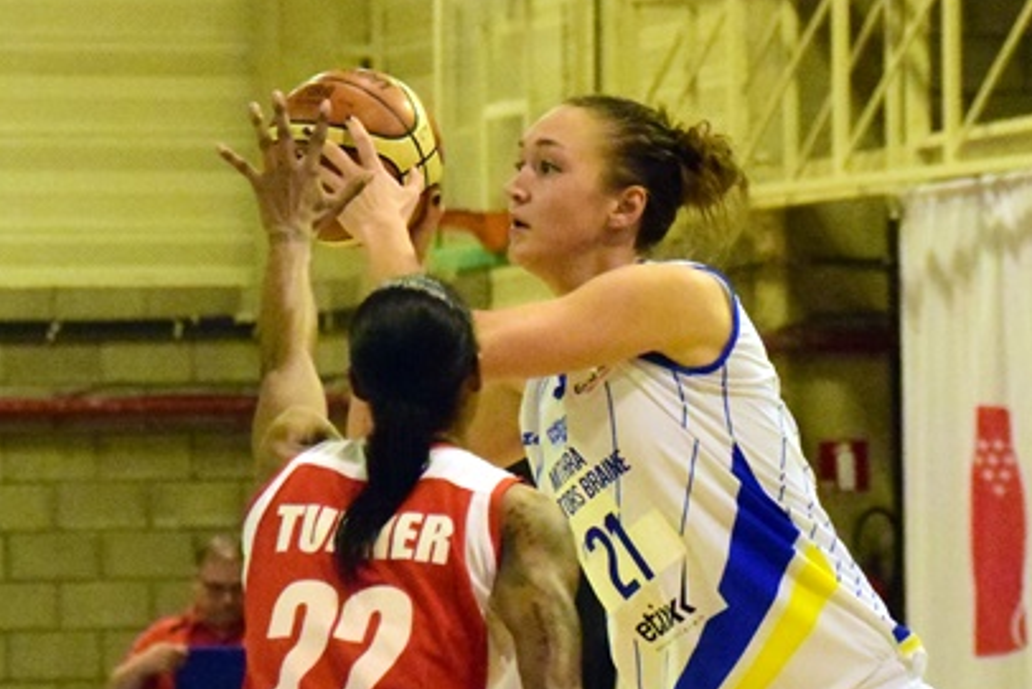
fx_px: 10672
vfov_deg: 3.7
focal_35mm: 372
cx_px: 480
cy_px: 331
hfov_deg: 5.5
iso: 10000
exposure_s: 1/640
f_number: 6.3
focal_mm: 105
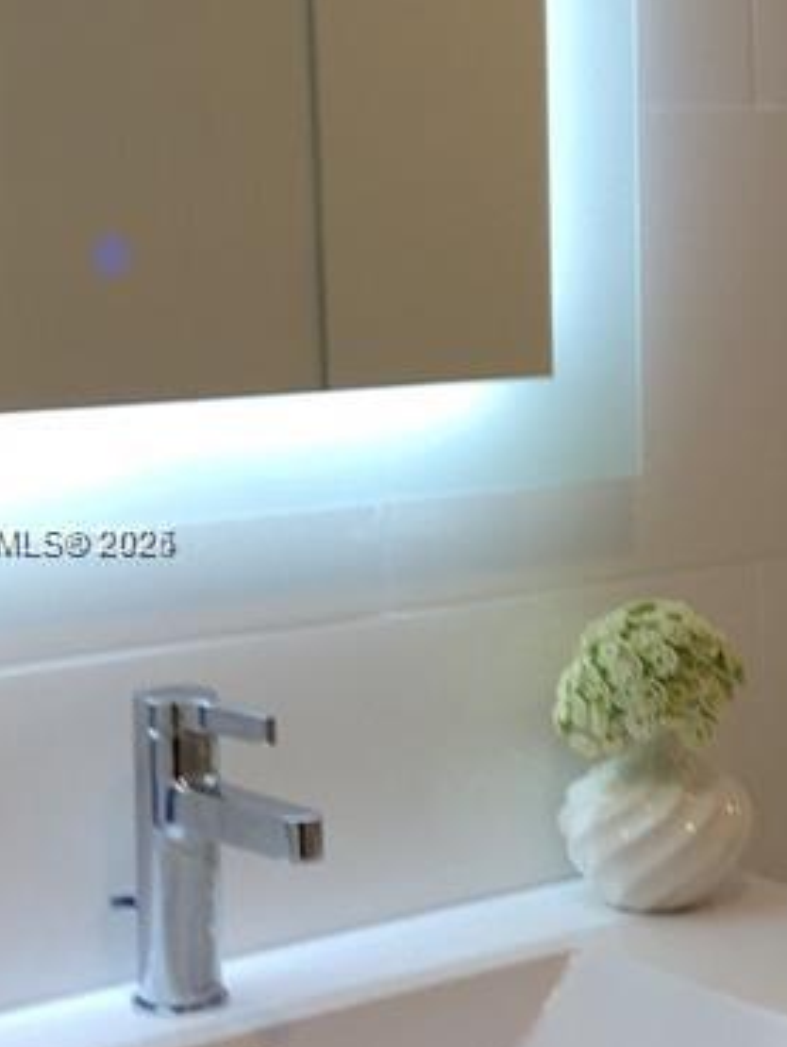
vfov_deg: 20.9
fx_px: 2846
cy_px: 543
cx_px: 929
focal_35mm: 94
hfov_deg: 15.2
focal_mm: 4.15
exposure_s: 1/60
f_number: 2.2
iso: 25
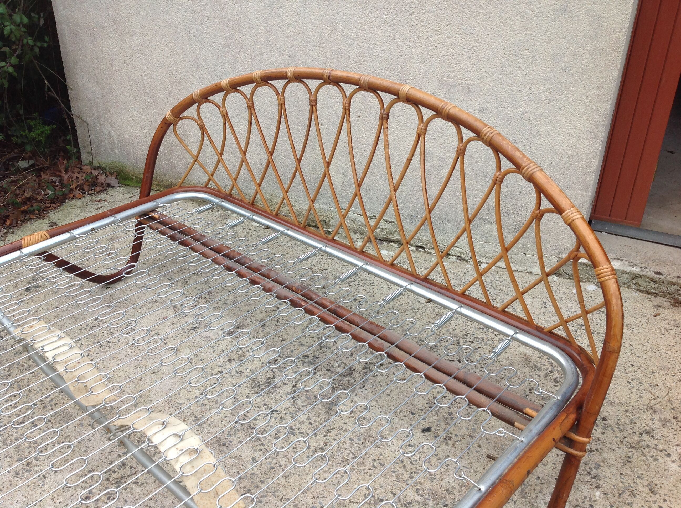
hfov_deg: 52.7
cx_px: 340
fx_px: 688
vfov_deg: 40.6
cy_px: 254
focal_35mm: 35
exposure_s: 1/150
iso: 50
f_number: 2.4
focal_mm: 4.28
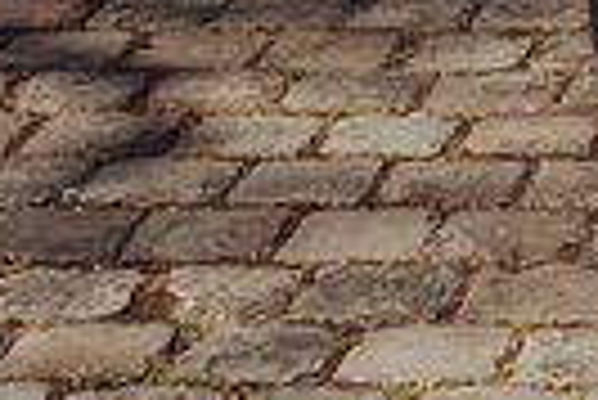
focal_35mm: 219
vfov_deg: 6.0
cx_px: 1277
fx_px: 3642
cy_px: -542
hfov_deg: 8.8
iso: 100
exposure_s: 1/100
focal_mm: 38
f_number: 7.1
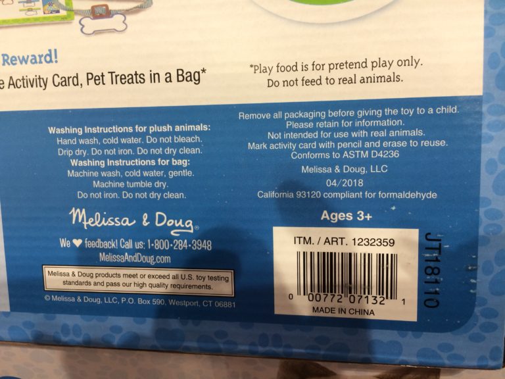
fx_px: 423
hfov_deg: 61.7
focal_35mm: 29
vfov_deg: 48.2
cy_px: 190
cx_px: 252
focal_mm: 4.15
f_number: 2.2
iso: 100
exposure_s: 1/33
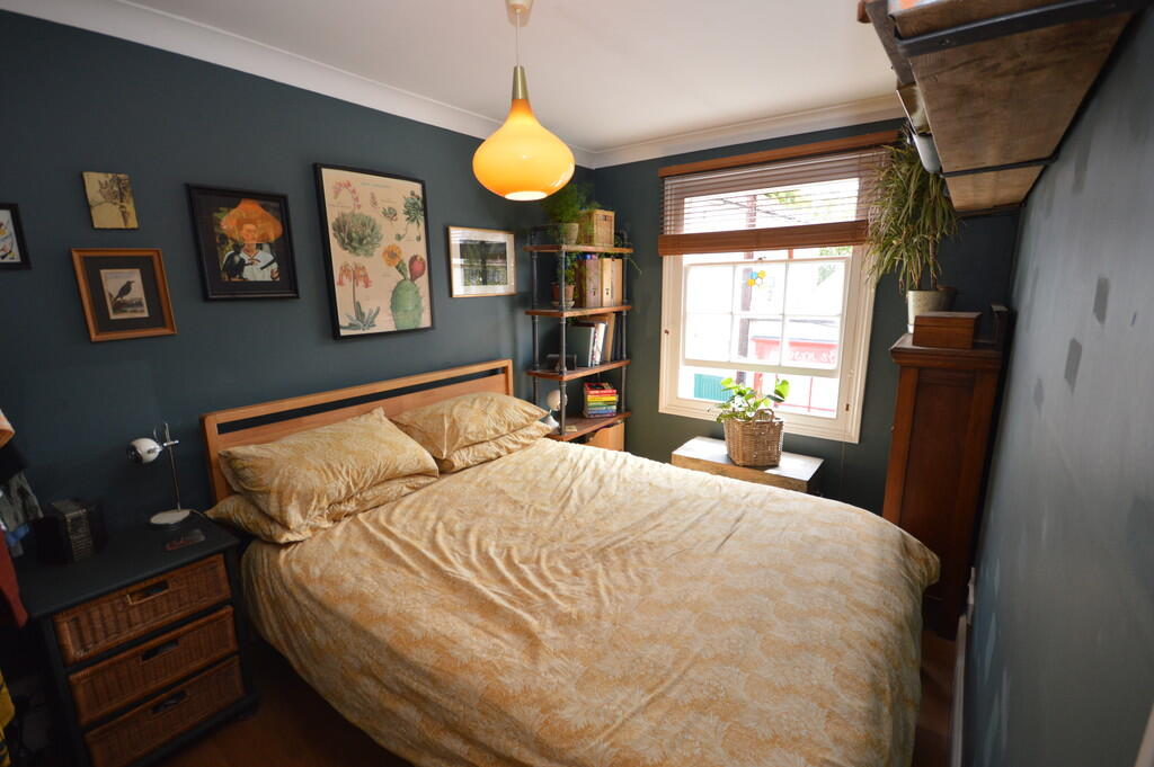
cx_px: 577
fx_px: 480
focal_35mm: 15
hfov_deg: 100.4
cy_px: 384
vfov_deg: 77.2
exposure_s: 1/100
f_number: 5
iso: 400
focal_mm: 10
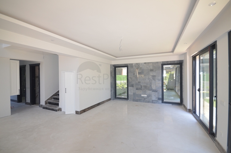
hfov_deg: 100.5
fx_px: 96
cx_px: 116
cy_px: 76
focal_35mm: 15
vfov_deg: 77.1
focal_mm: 10
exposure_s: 1/80
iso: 400
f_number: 7.1
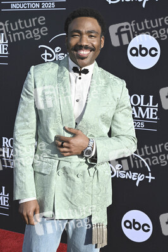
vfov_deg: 32.4
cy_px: 126
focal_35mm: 62
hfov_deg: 21.9
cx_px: 84
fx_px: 435
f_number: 10
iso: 160
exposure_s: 1/320
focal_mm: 62
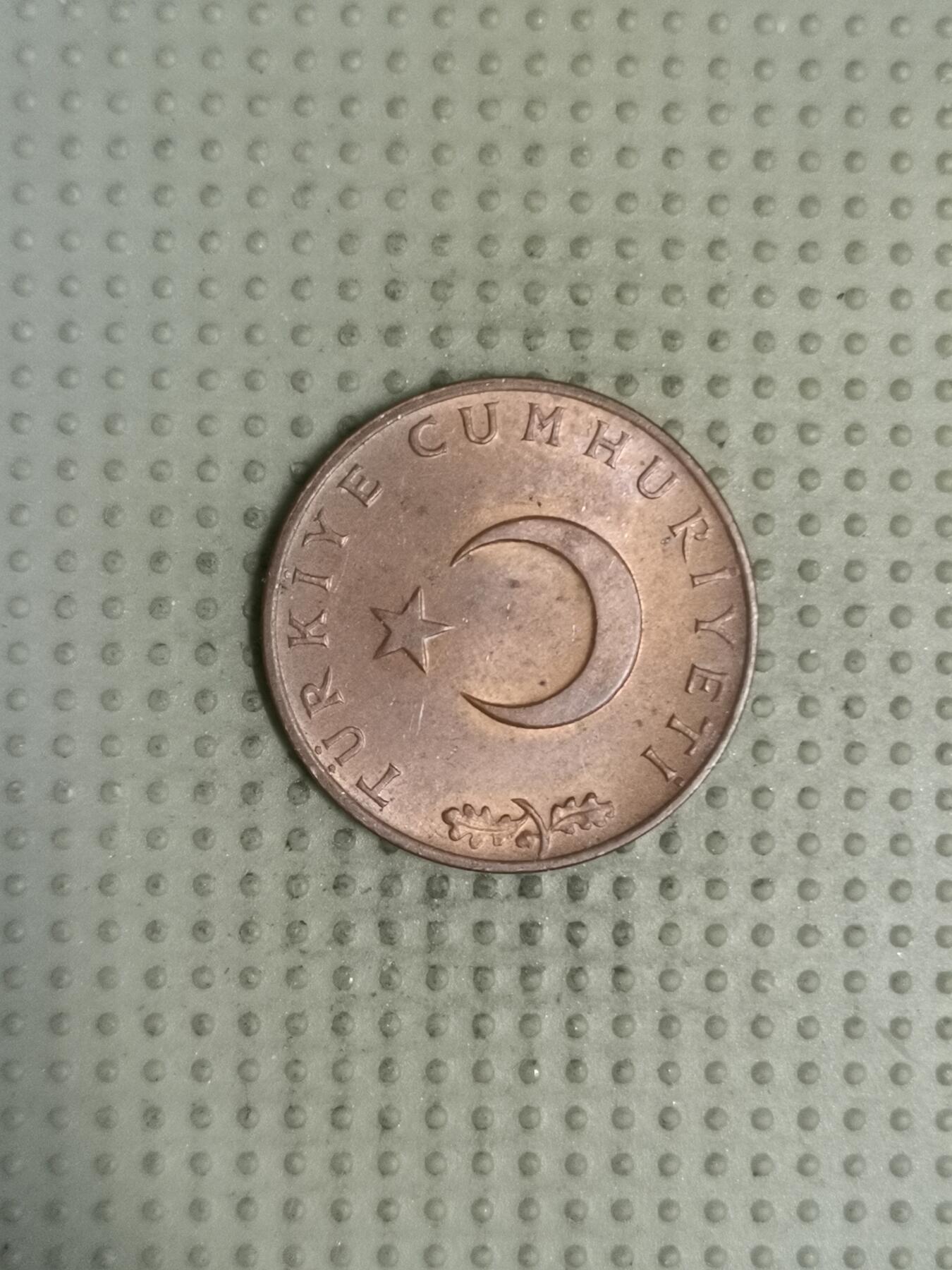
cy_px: 635
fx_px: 1907
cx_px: 476
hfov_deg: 28.0
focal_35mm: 52
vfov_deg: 36.8
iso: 500
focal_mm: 4.75
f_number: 1.8
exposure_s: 1/20
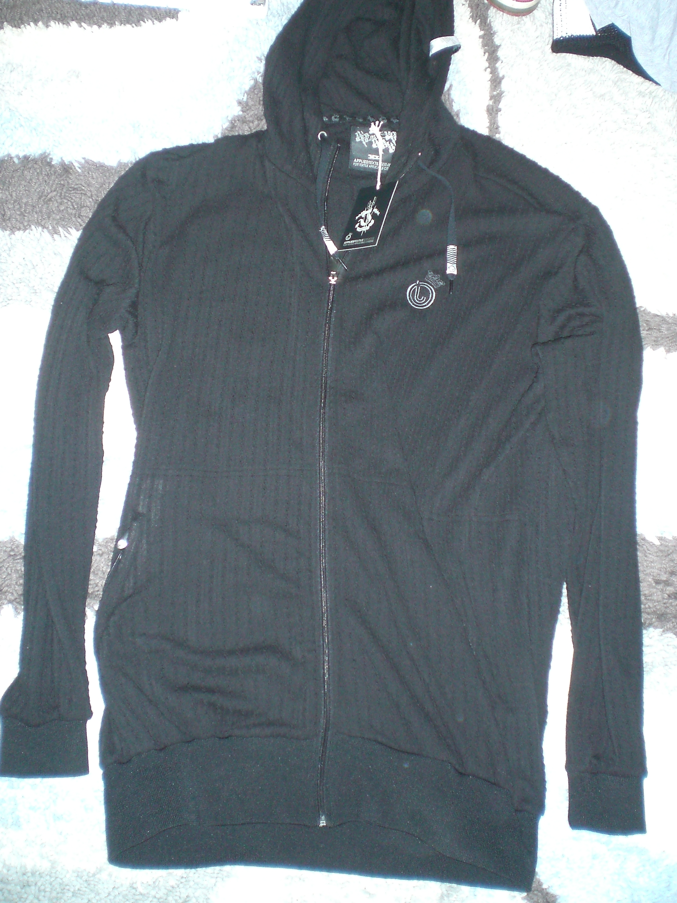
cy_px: 452
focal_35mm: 38
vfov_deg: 49.0
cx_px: 338
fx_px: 991
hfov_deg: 37.7
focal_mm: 6.3
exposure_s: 1/60
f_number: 3.1
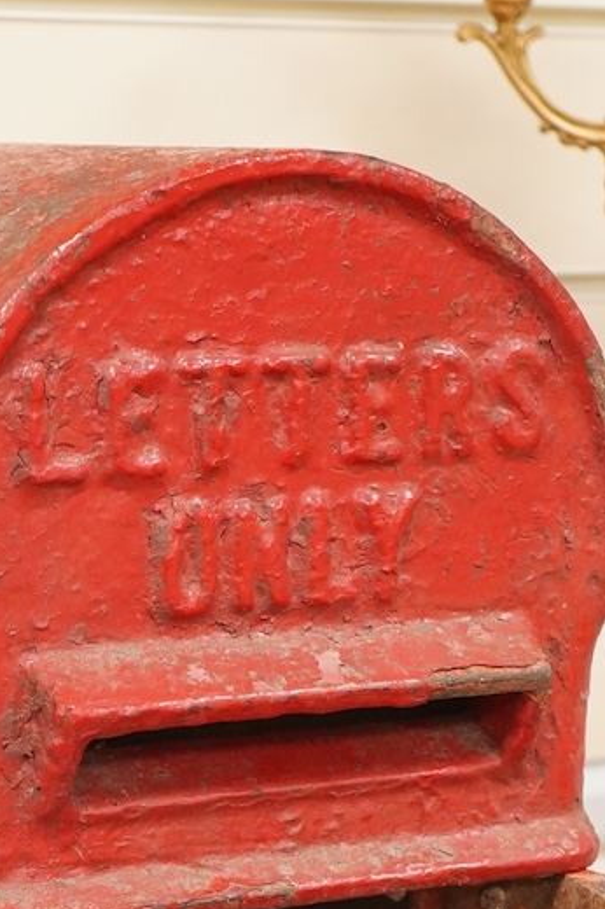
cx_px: 235
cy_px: 994
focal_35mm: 109
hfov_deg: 12.5
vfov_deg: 18.1
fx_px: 2751
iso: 3200
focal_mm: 33
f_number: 5.6
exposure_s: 1/100
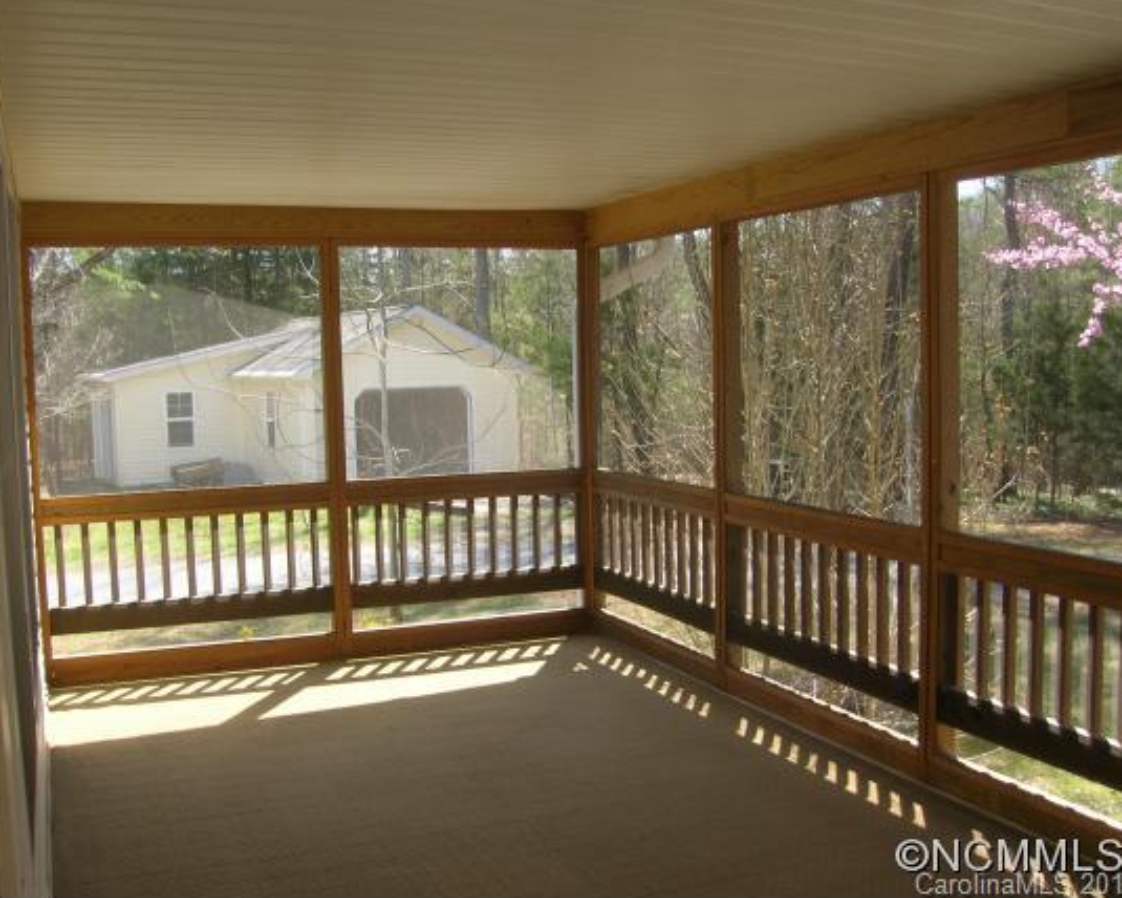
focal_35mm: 36
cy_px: 447
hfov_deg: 50.3
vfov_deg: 41.2
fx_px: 1195
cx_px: 547
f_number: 4.9
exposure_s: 1/42.6
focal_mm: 5.7
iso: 50
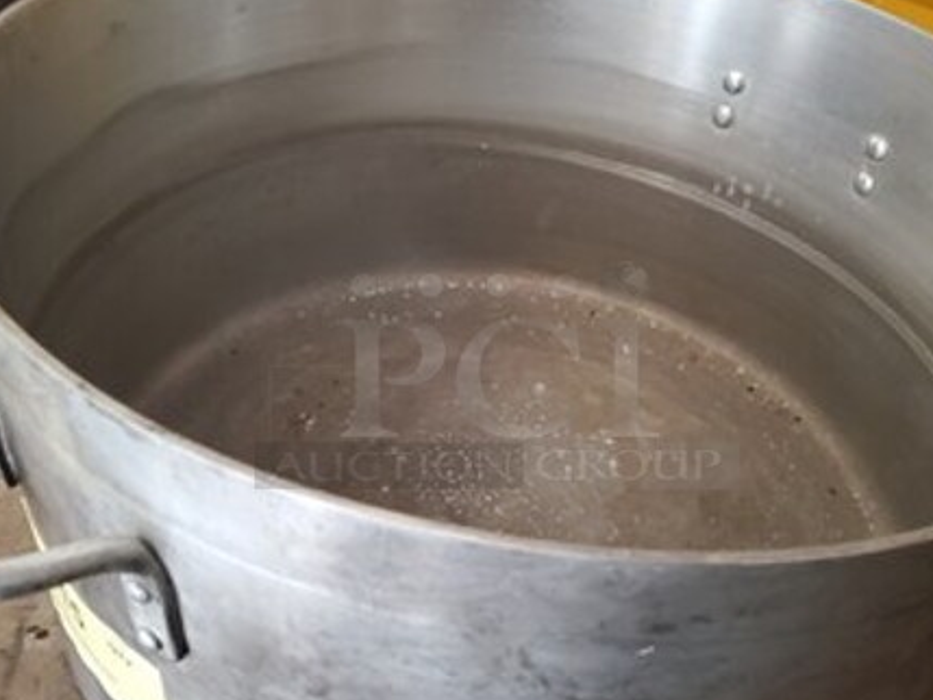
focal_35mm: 37
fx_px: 998
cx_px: 498
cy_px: 374
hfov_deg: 50.1
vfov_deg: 38.7
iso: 640
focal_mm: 4.3
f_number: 1.5
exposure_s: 1/30
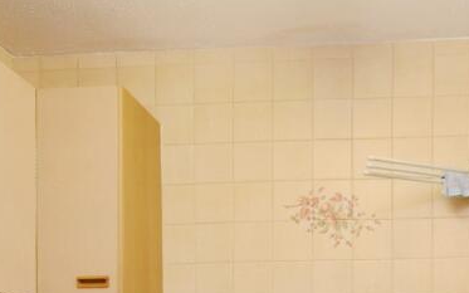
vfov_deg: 25.5
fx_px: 537
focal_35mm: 42
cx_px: 396
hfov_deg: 44.2
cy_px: 397
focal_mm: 10
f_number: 8
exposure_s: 1/30
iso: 1250
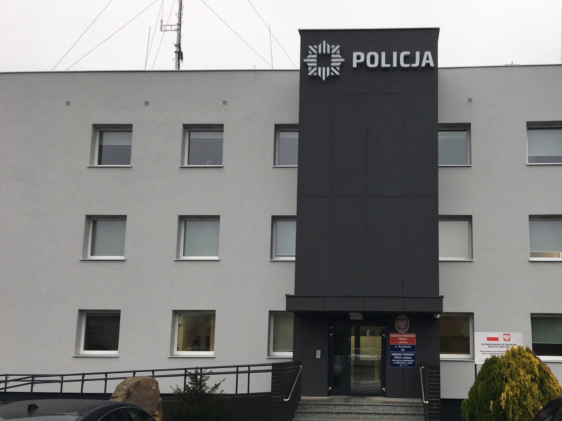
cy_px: 254
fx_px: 633
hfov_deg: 47.3
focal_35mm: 39
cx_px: 365
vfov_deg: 36.7
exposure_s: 1/100
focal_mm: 4.15
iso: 32
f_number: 2.2
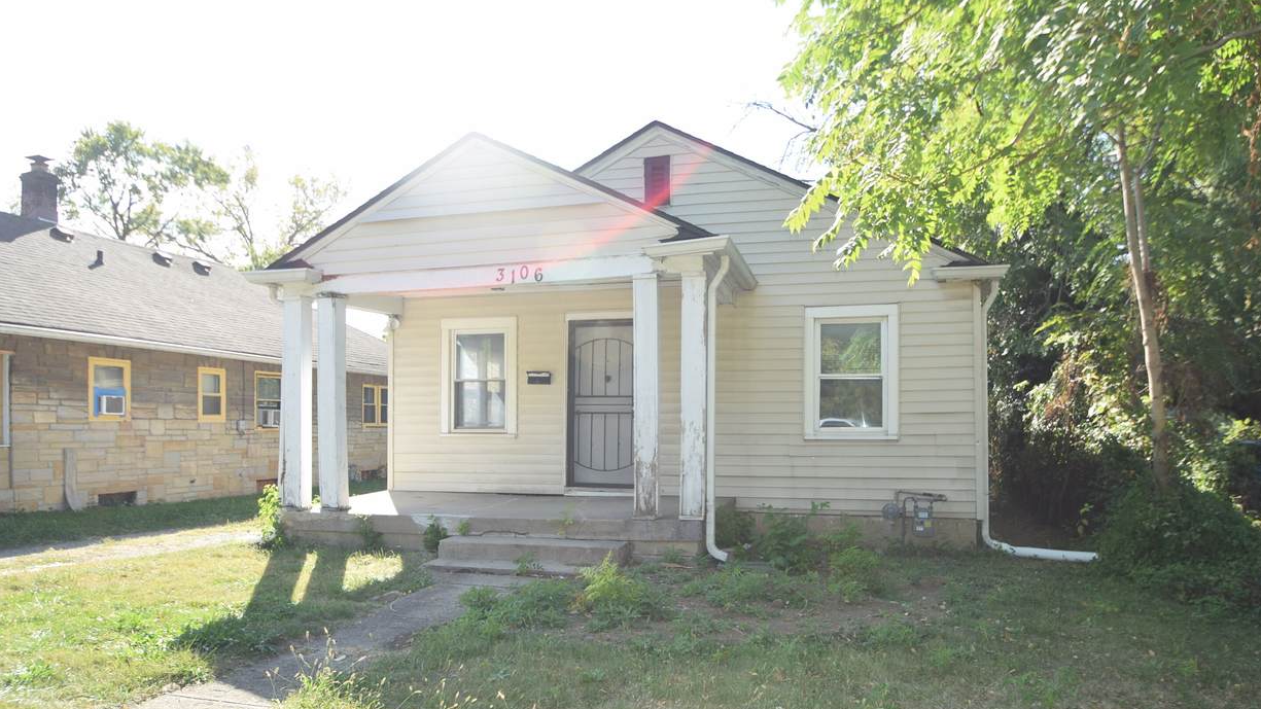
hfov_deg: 78.7
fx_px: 769
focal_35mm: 23
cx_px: 658
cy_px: 432
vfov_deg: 49.1
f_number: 6.3
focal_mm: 14
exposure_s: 1/160
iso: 100
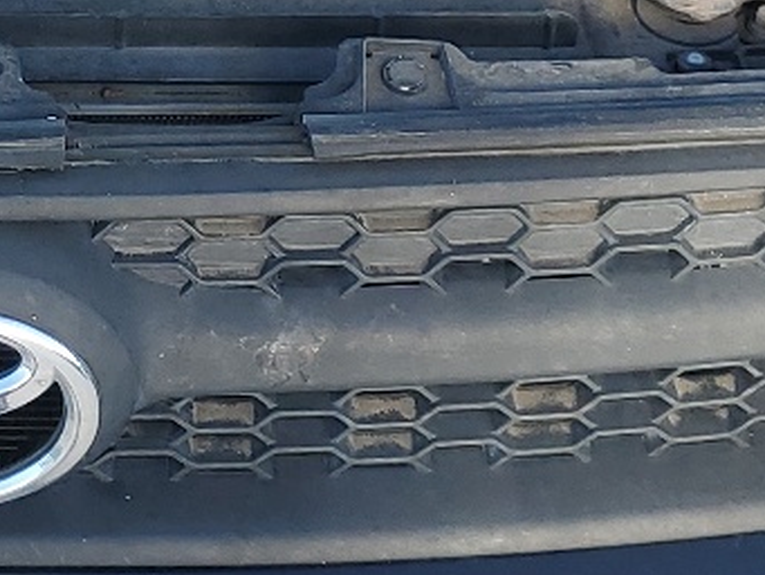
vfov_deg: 11.9
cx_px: -74
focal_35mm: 122
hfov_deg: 15.7
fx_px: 2697
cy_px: -79
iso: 50
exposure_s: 1/370
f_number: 1.5
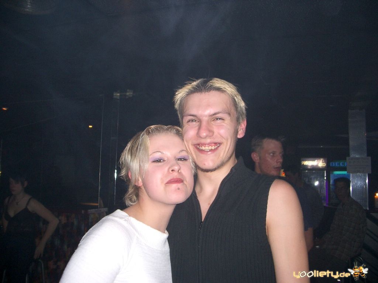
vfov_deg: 40.7
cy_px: 142
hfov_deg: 52.6
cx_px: 189
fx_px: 382
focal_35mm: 35
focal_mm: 5.8
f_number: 2.6
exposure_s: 1/40
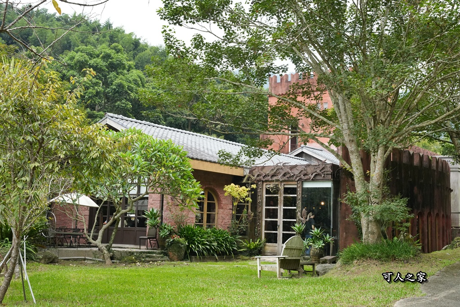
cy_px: 154
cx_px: 230
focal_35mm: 48
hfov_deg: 41.1
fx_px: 613
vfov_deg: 28.1
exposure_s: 1/1000
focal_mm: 48
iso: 3200
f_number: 8
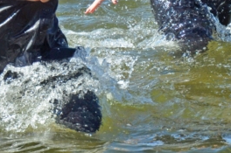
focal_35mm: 437
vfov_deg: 3.1
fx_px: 2799
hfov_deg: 4.7
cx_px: 101
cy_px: -56
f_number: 8
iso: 640
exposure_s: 1/1000
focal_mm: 75
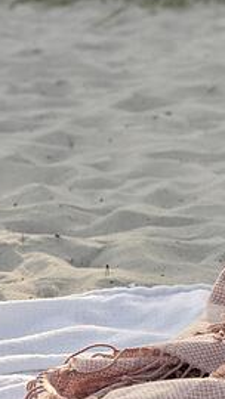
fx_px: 1855
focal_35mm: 175
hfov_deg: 6.5
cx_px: 571
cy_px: 189
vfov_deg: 12.3
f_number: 5.6
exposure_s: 1/170
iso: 100
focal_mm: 63
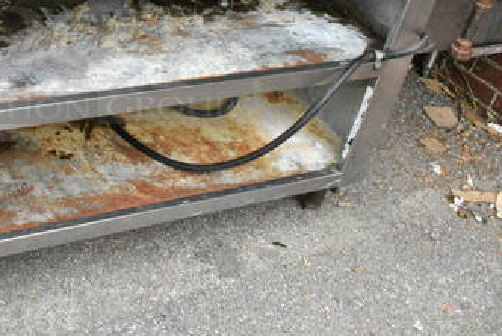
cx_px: 80
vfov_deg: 23.0
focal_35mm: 58
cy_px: 44
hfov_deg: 33.2
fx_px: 808
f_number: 10
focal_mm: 21
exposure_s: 1/400
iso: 6400
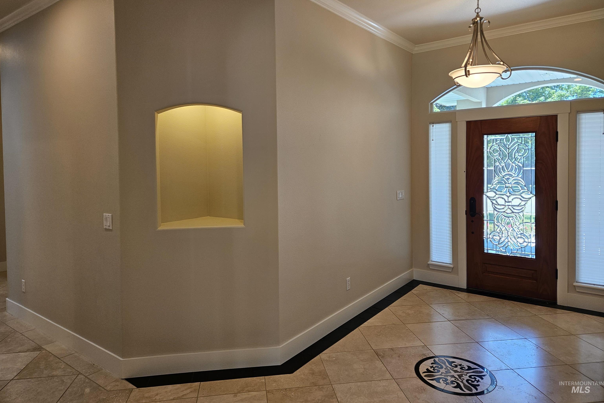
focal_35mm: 24
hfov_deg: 73.7
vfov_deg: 53.0
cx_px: 302
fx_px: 403
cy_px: 177
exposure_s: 1/120
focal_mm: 5.4
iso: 100
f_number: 1.8
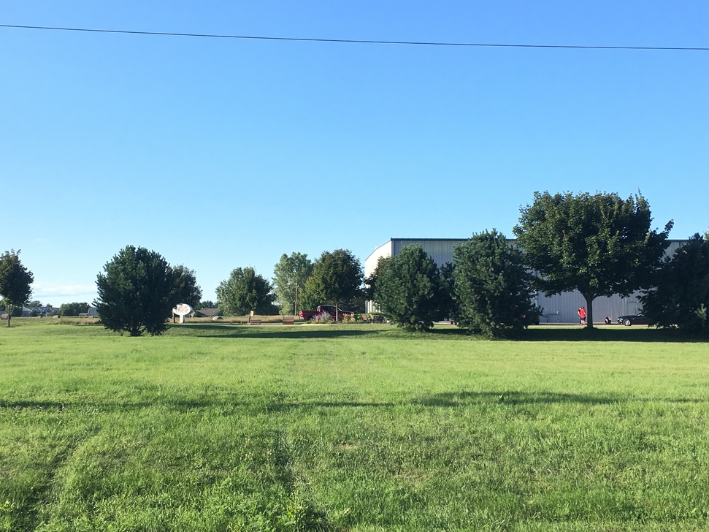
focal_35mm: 43
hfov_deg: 43.8
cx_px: 342
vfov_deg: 33.6
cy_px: 248
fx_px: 881
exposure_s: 1/686
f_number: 2.2
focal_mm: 4.15
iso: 25
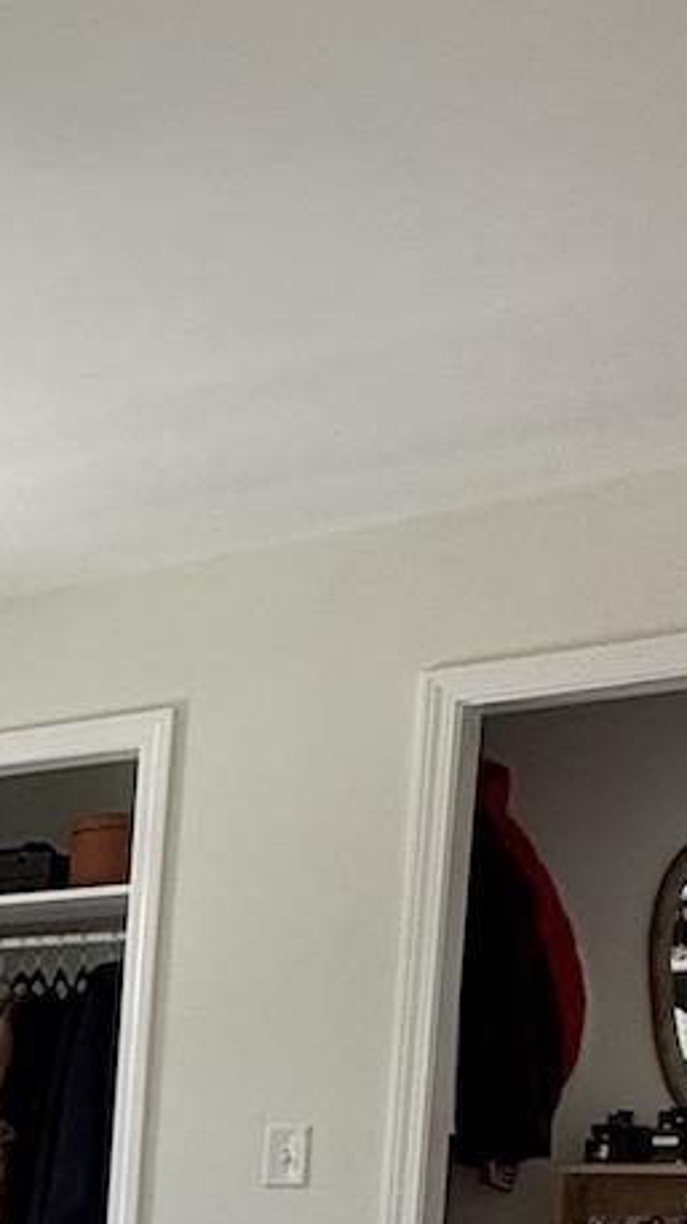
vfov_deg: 29.4
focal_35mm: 64
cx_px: -863
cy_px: 1366
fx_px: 2076
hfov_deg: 14.2
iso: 80
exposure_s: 1/102
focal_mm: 2.22
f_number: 2.2
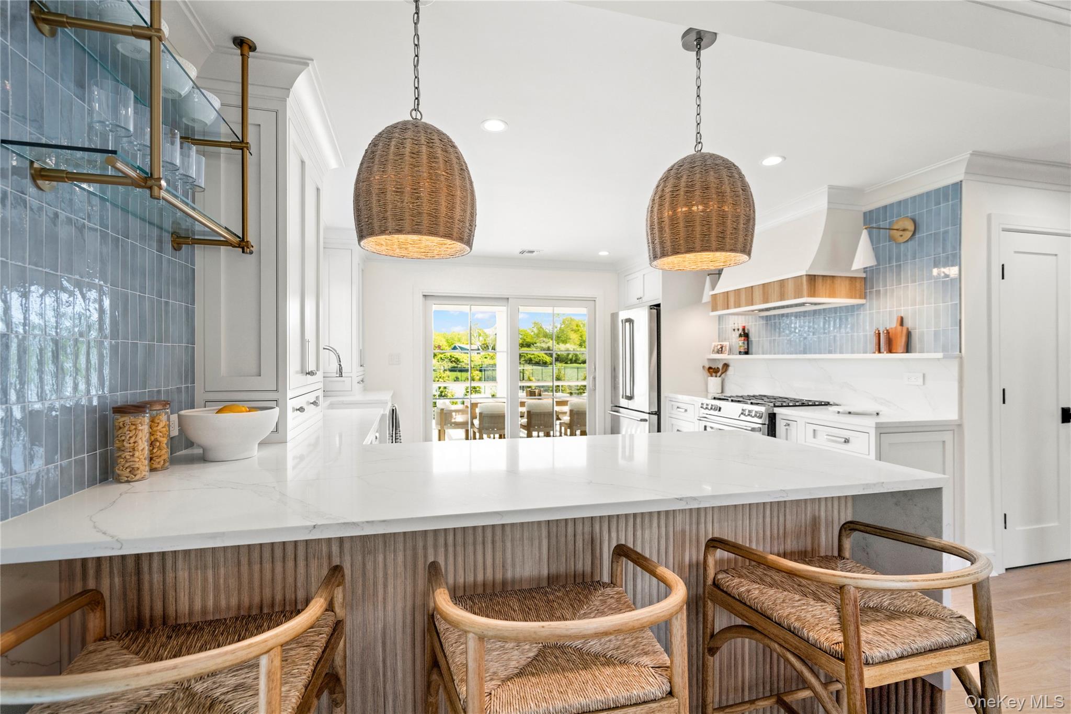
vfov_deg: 73.7
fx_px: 476
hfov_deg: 96.7
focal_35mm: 16
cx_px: 536
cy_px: 357
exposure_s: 1/80
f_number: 5
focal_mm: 16
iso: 100
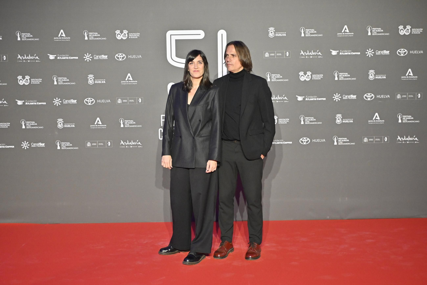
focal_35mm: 50
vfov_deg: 27.2
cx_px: 214
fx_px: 587
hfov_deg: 40.0
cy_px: 142
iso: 2000
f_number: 5
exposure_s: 1/200
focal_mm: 33
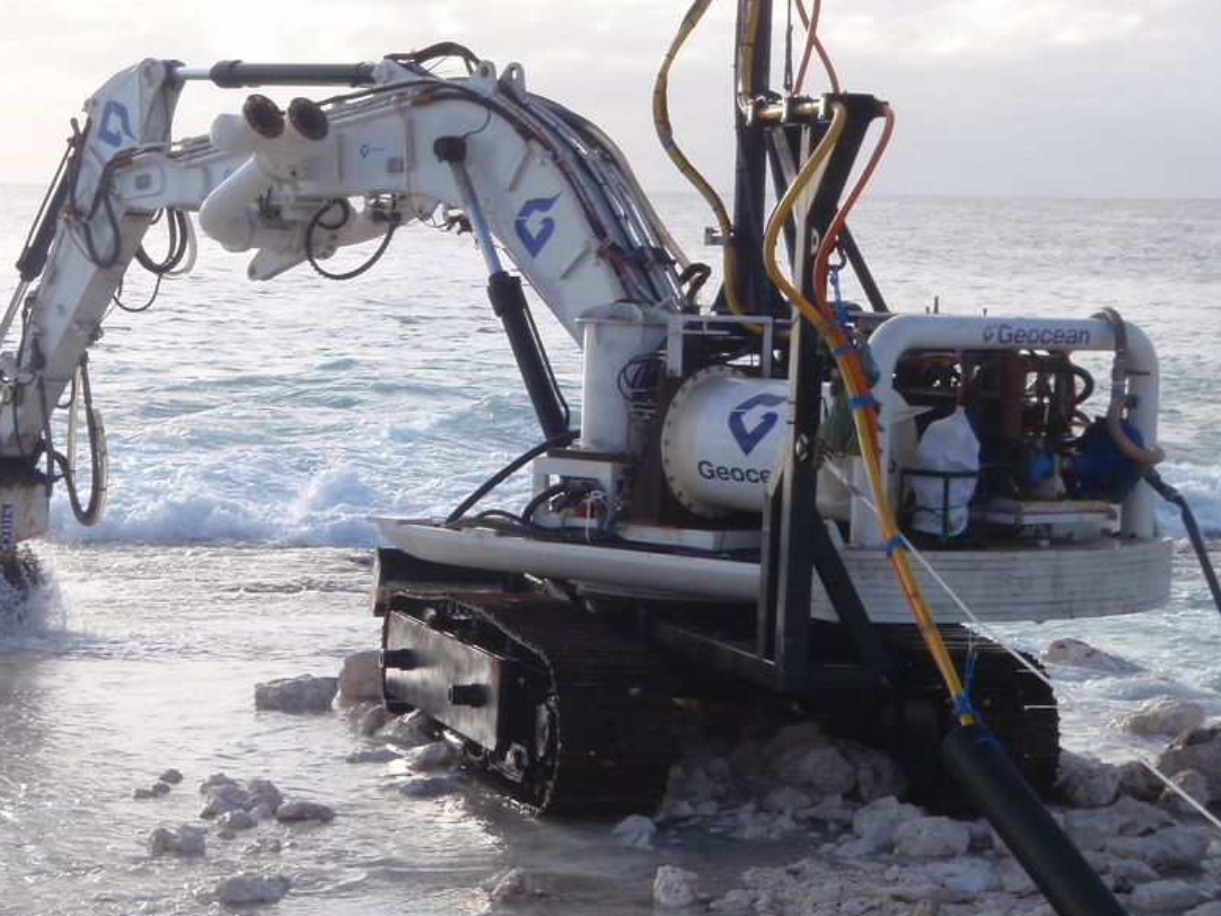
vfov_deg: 16.8
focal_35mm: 88
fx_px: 3104
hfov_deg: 22.2
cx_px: 421
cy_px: 427
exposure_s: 1/160
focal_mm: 10.34
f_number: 6.3
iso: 64
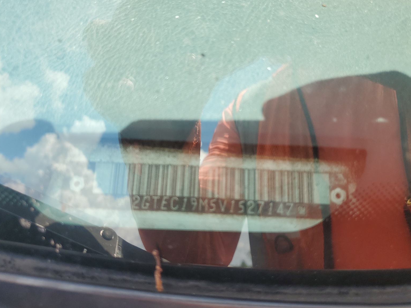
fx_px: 321
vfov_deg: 51.4
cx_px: 210
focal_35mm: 27
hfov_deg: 65.3
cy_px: 154
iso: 50
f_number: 1.5
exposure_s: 1/556
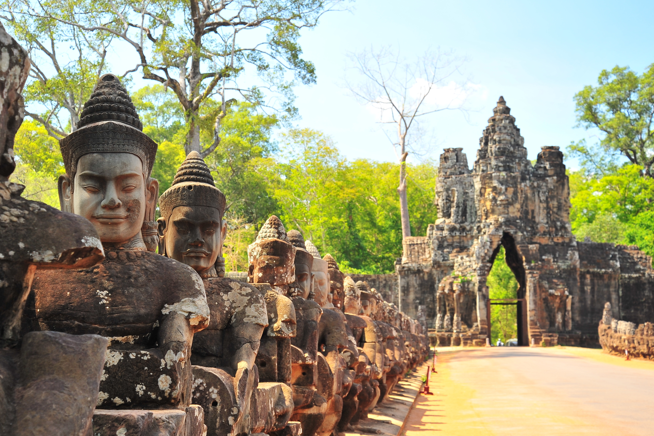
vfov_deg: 20.3
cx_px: 316
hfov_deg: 30.1
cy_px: 200
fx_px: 1217
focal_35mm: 67
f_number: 5.6
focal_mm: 56
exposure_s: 1/80
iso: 200
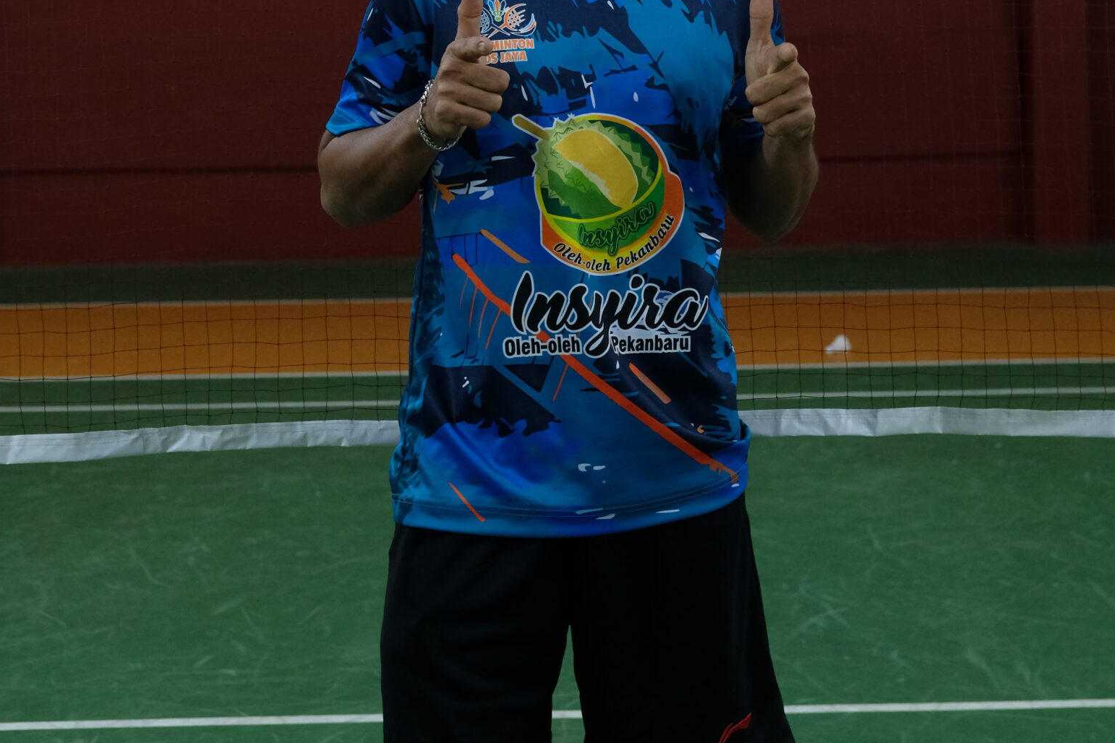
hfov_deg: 23.1
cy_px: 41
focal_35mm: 88
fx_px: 2725
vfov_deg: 15.3
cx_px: 595
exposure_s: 1/125
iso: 2000
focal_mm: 35
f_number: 4
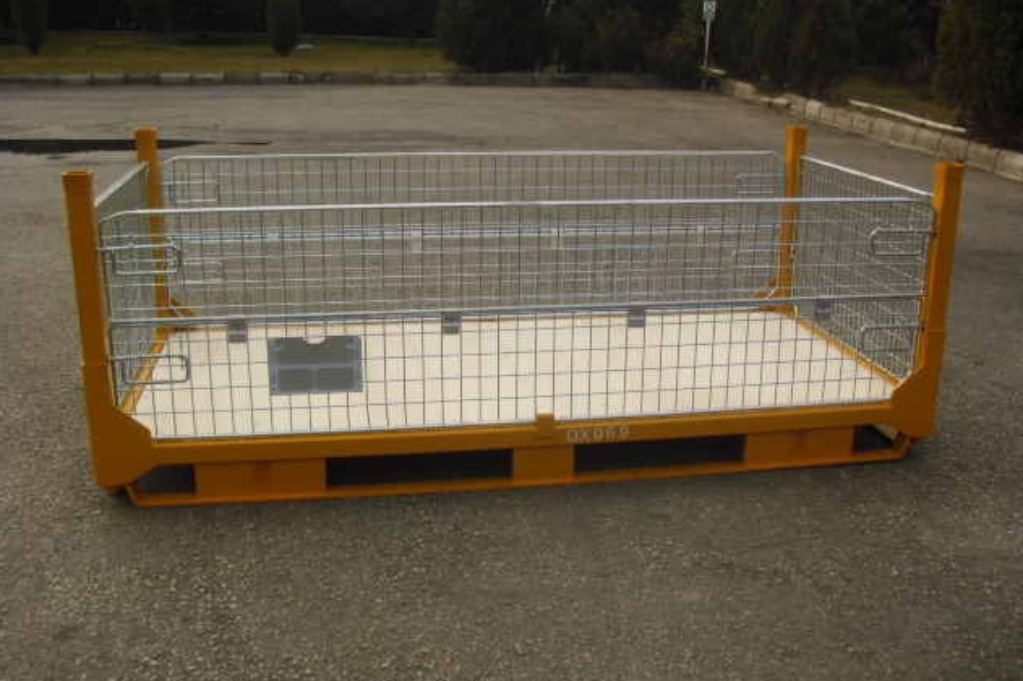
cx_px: 514
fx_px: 1079
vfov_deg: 35.0
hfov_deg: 50.7
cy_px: 315
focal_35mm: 38
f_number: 7.8
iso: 80
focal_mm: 6.3
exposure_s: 1/200
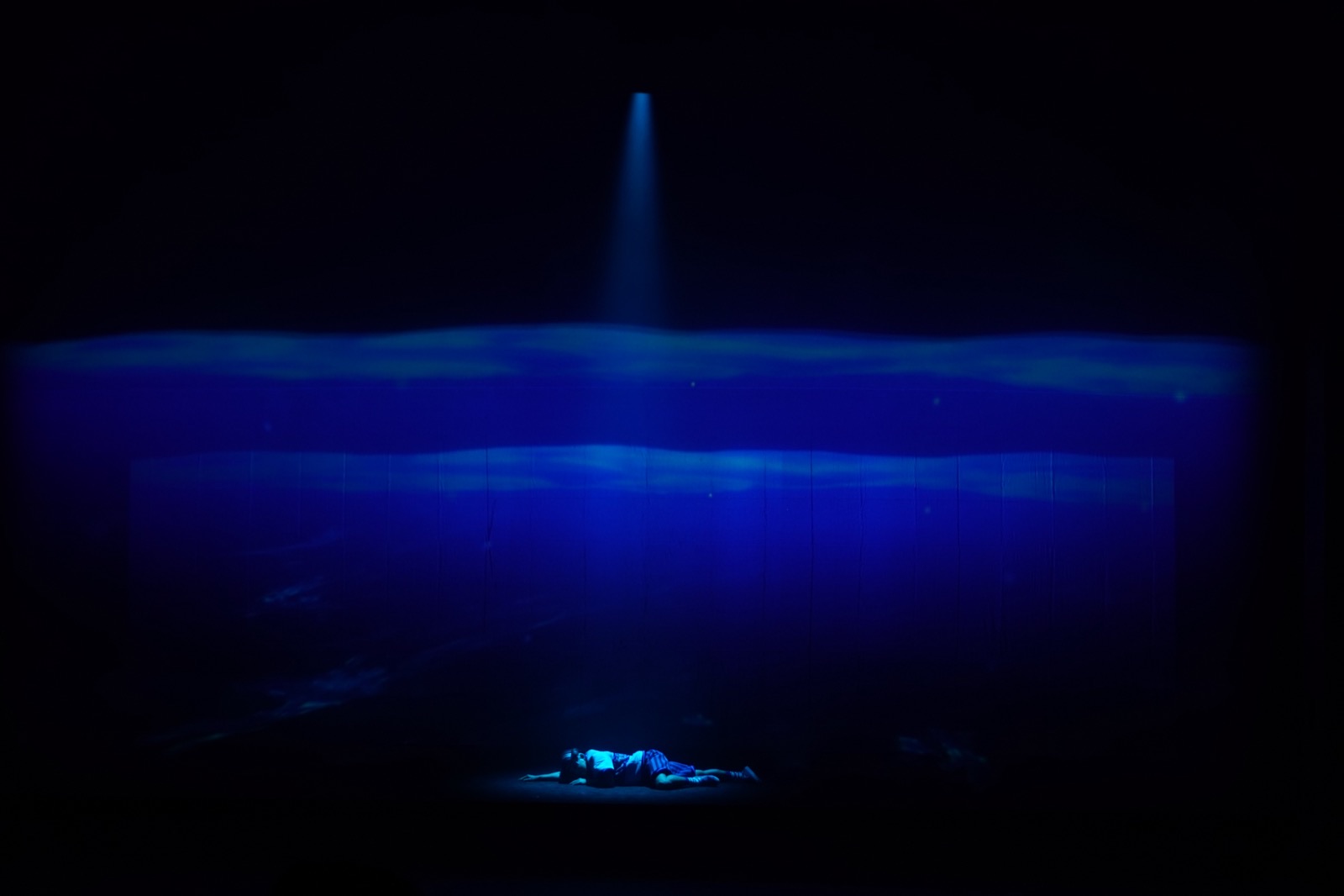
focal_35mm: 52
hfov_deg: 37.9
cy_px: 448
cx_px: 672
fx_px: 1959
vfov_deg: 25.7
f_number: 2.2
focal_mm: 35
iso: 500
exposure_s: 1/80
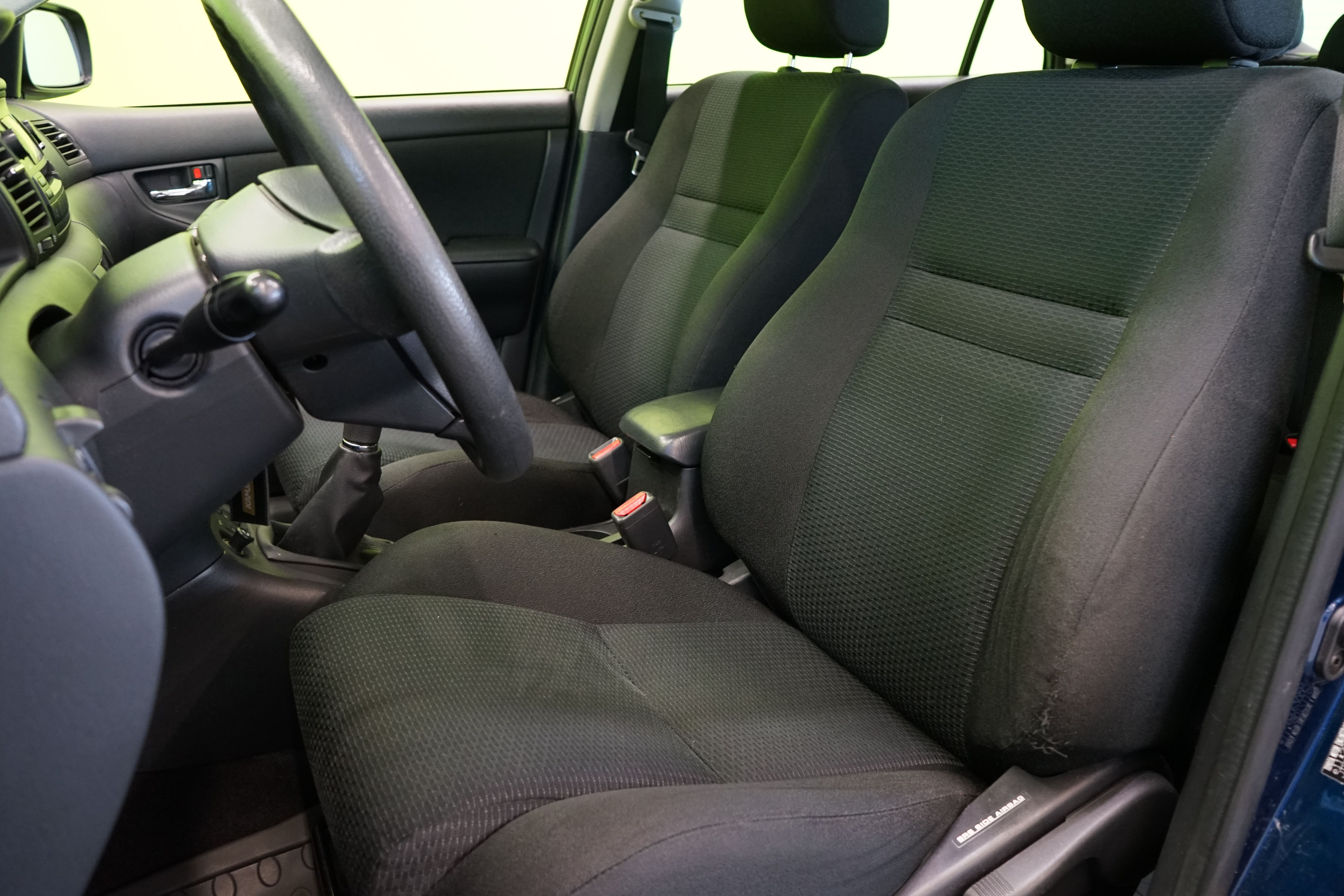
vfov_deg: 43.6
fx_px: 1120
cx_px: 685
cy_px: 443
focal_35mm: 30
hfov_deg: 61.9
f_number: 5.6
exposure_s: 1/20
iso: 2500
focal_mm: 29
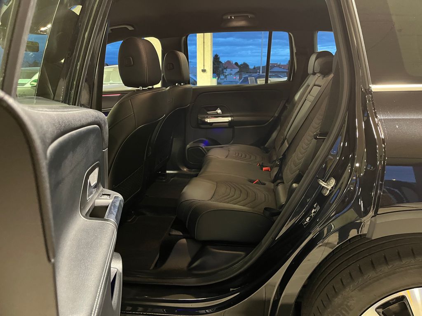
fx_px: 317
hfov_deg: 67.3
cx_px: 211
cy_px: 158
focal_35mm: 26
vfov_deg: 53.1
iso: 800
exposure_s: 1/30
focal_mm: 5.1
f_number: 1.6
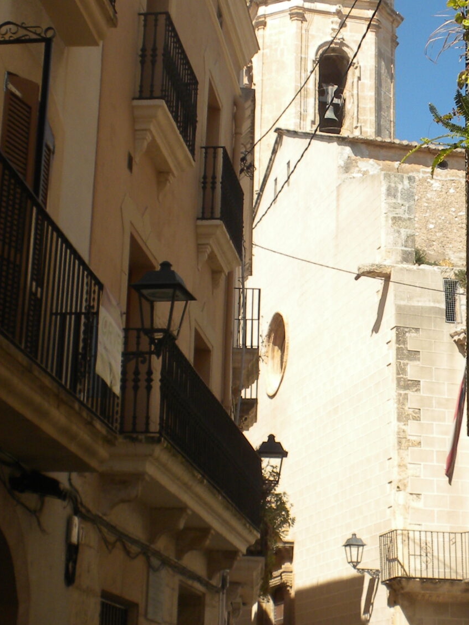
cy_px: 257
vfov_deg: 23.3
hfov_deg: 17.5
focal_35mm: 84
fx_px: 1517
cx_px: 314
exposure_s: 1/87.7
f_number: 10
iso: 64
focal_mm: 6.6
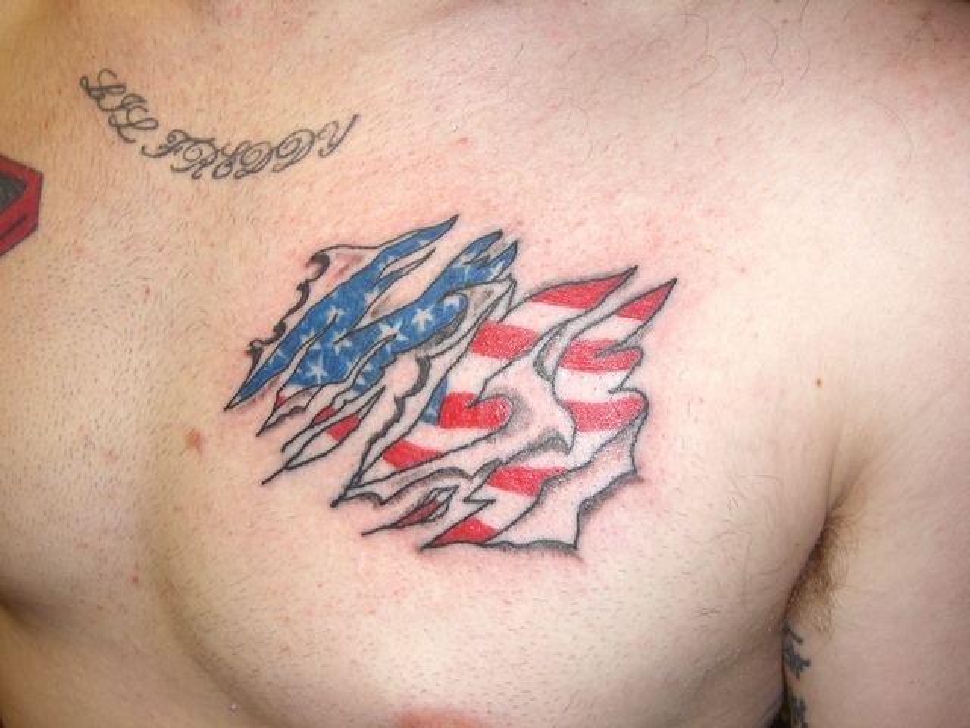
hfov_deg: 49.0
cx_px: 485
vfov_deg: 37.7
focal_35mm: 38
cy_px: 364
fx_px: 1065
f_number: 2.7
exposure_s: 1/60
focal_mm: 6.2
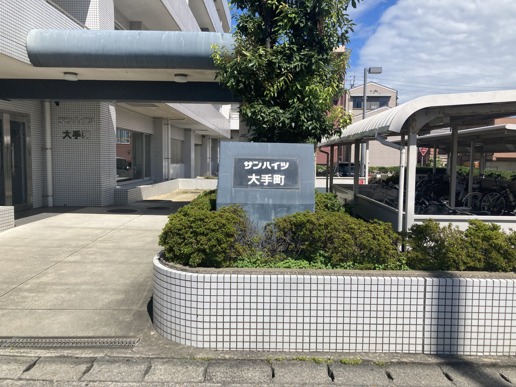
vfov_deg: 49.7
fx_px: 417
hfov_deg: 63.4
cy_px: 194
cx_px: 258
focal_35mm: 28
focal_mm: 3.99
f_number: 1.8
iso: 20
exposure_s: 1/2667
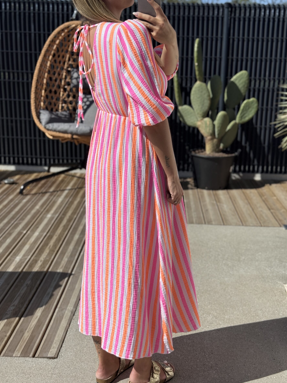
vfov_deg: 36.8
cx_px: 139
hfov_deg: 28.0
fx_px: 575
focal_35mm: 52
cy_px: 204
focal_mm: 6.76
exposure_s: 1/7092
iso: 64
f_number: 1.78
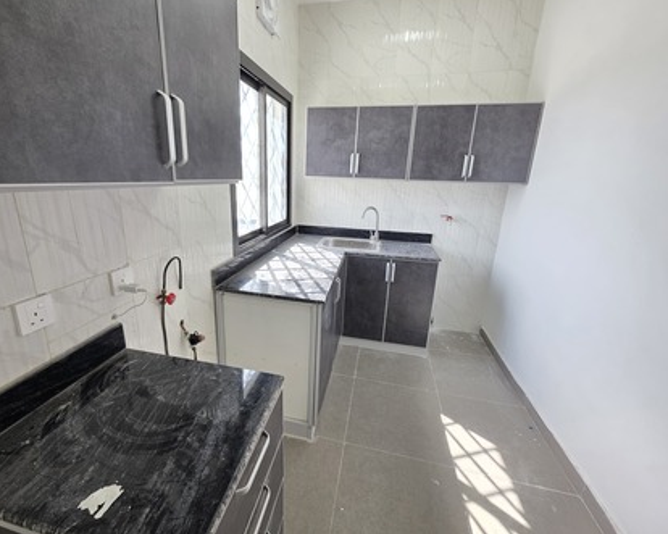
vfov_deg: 87.9
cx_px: 314
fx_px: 277
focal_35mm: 14
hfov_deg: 100.6
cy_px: 261
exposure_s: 1/100
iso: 64
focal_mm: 2.2
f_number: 1.9
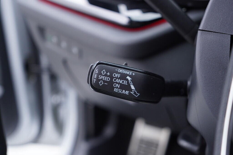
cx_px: 116
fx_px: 233
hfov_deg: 53.1
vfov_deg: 36.9
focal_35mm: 36
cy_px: 78
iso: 320
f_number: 2.8
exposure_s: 1/40
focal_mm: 24
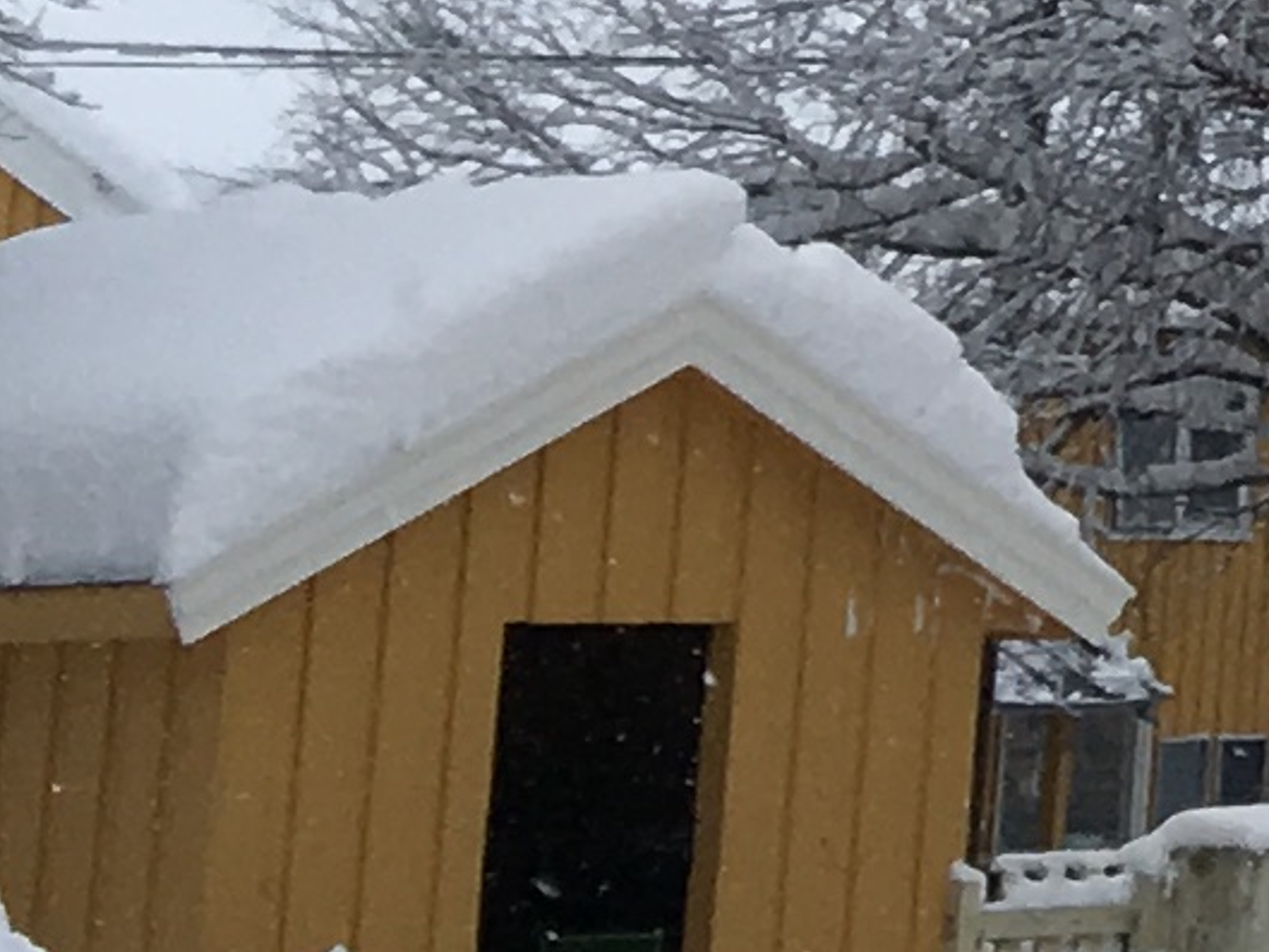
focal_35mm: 221
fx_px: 8104
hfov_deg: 7.5
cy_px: -1197
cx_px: 4251
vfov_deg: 6.5
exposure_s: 1/553
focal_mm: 4.15
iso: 25
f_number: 2.2
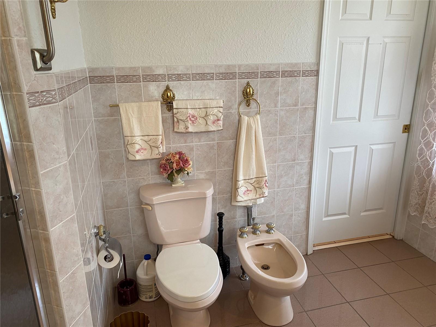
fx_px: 327
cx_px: 218
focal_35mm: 26
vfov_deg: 53.1
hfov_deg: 67.3
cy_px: 164
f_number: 1.8
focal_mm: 4.25
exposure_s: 1/60
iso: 100
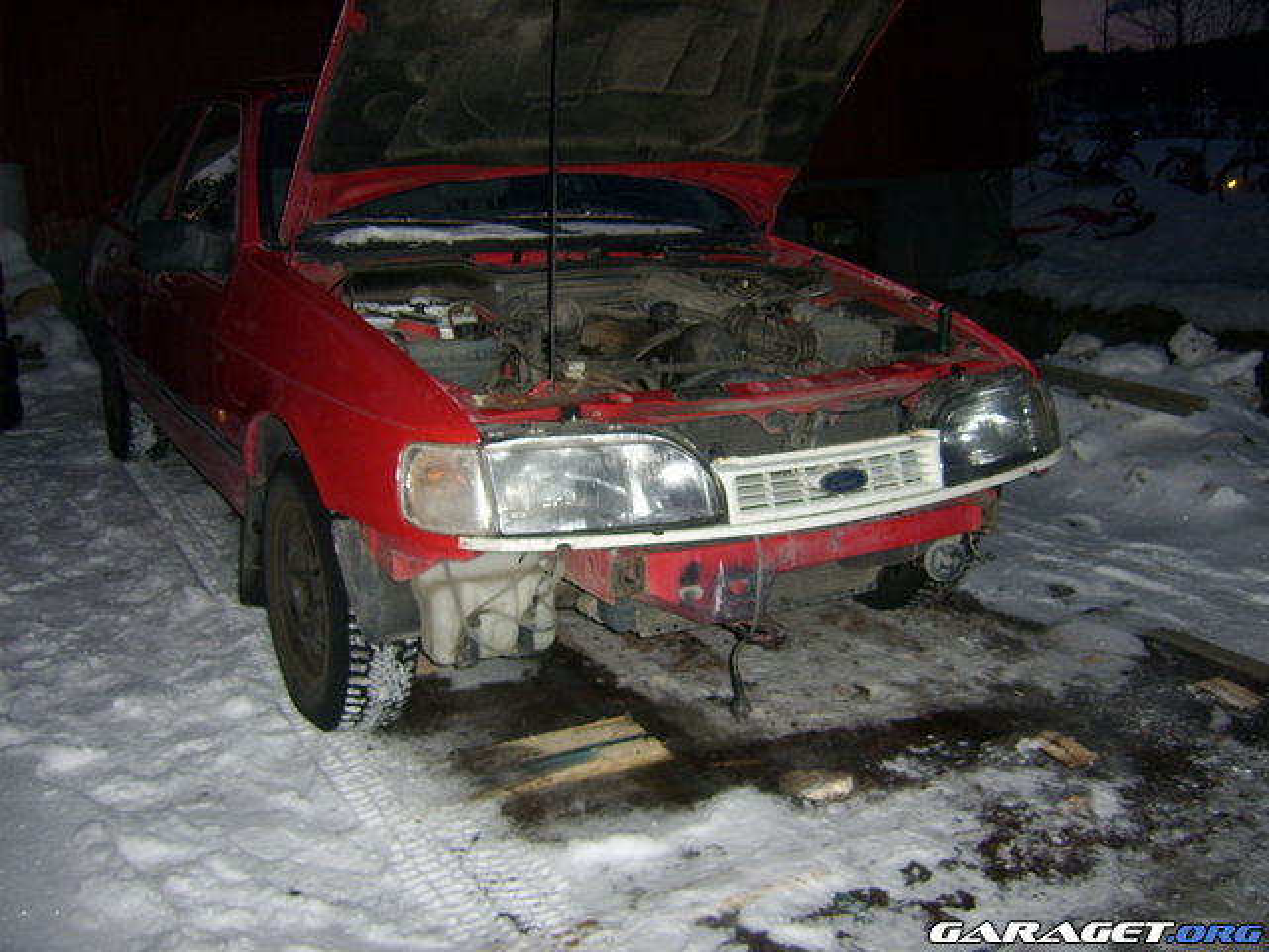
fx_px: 1283
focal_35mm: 35
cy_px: 476
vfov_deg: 40.7
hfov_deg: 52.6
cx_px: 634
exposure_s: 1/30
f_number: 2.8
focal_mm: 5.95
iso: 154
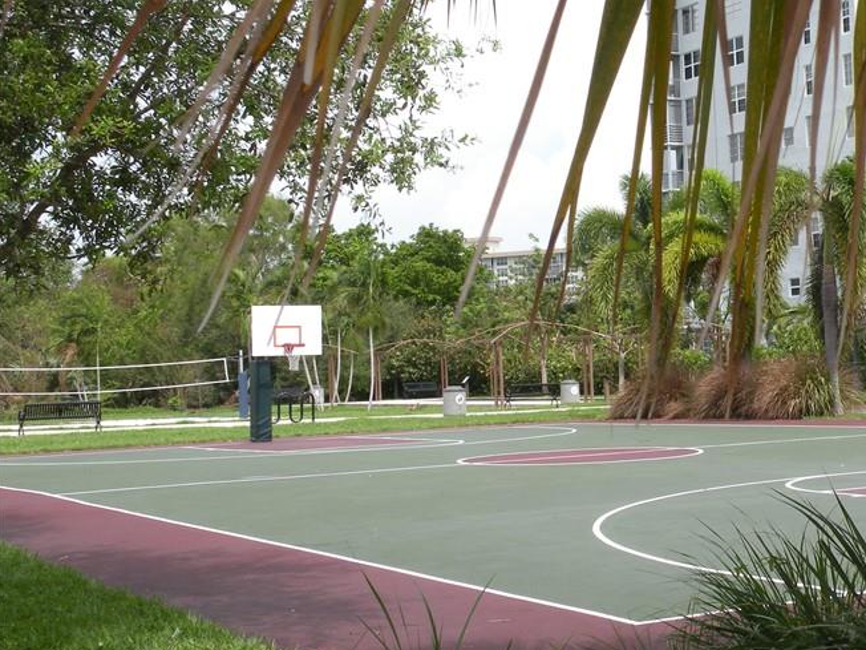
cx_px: 677
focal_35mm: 66
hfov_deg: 28.8
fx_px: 1651
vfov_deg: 22.2
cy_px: 275
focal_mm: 7.4
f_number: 5.6
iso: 64
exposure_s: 1/187
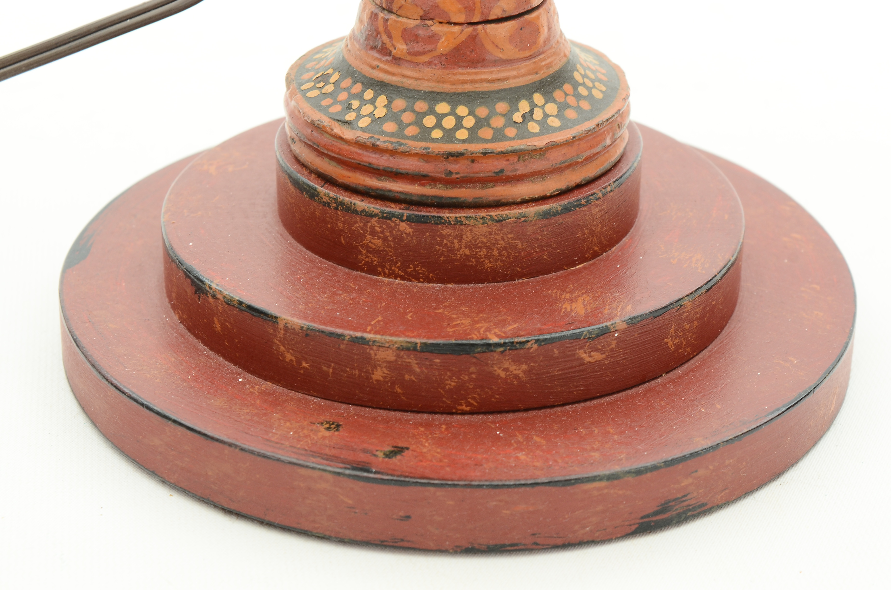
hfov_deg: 24.7
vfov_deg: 16.5
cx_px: 446
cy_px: 295
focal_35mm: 82
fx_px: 2038
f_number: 10
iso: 320
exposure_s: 1/60
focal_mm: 55
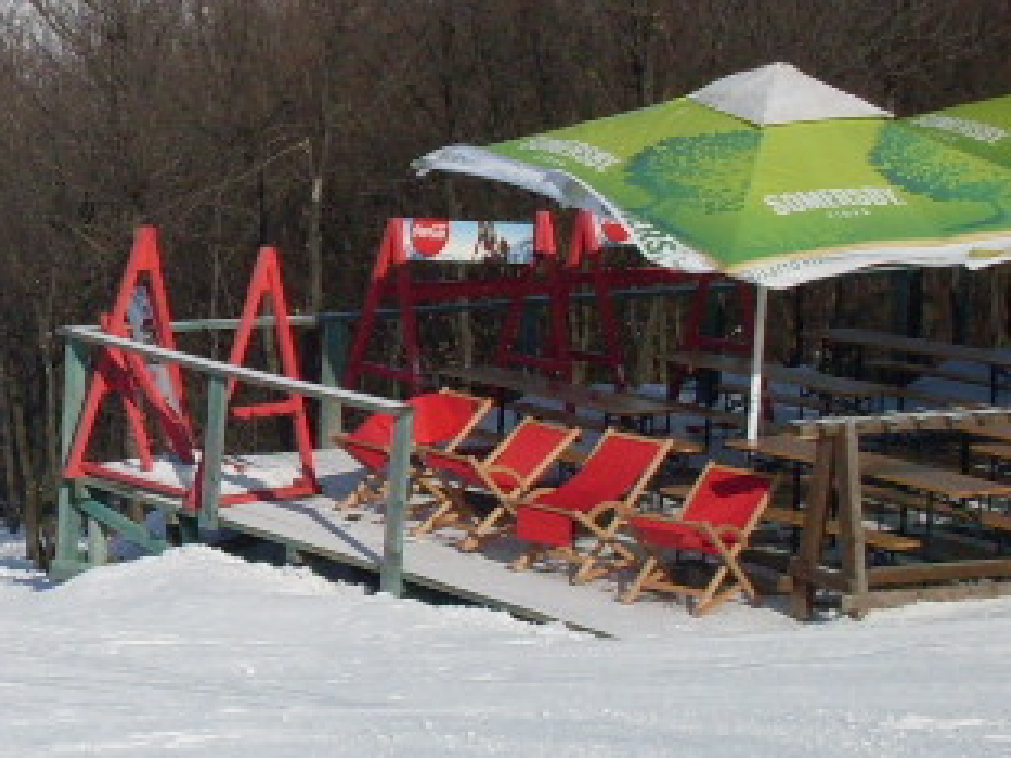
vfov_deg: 11.8
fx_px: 3649
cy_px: 267
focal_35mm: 125
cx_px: -549
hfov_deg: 14.6
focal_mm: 6.3
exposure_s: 1/500
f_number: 8.4
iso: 80
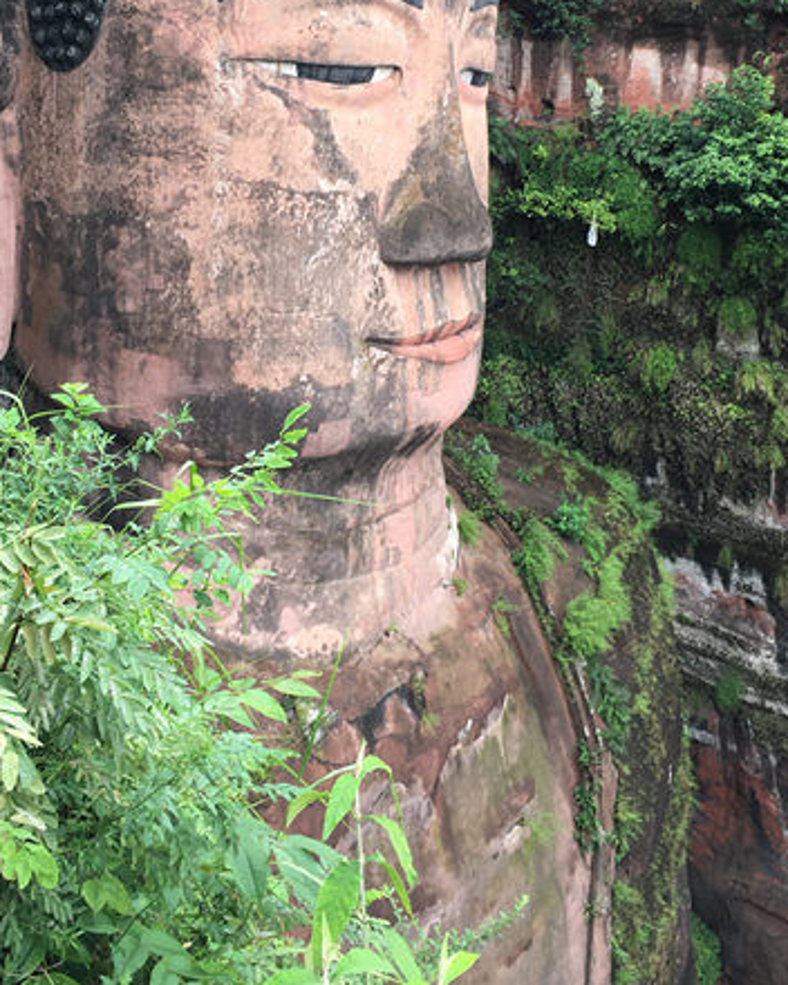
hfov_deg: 33.4
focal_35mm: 45
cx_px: 353
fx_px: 1312
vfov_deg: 40.5
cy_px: 304
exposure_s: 1/50
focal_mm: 4.15
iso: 25
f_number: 2.2
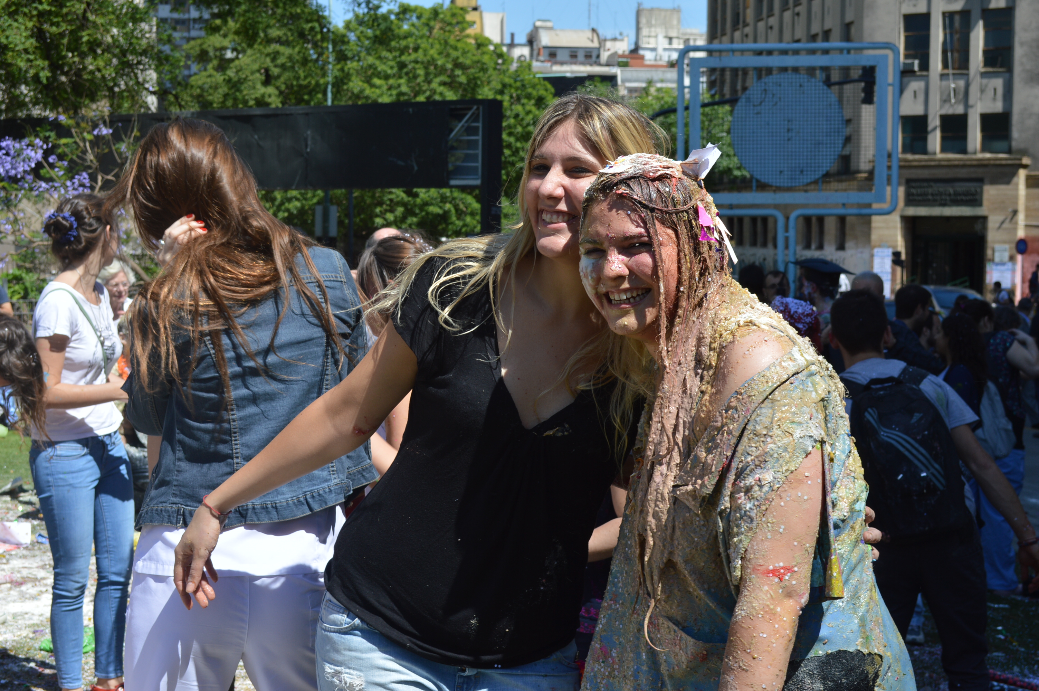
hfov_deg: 36.9
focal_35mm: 54
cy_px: 346
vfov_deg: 25.0
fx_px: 1557
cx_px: 520
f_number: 7.1
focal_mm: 36
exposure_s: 1/200
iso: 100
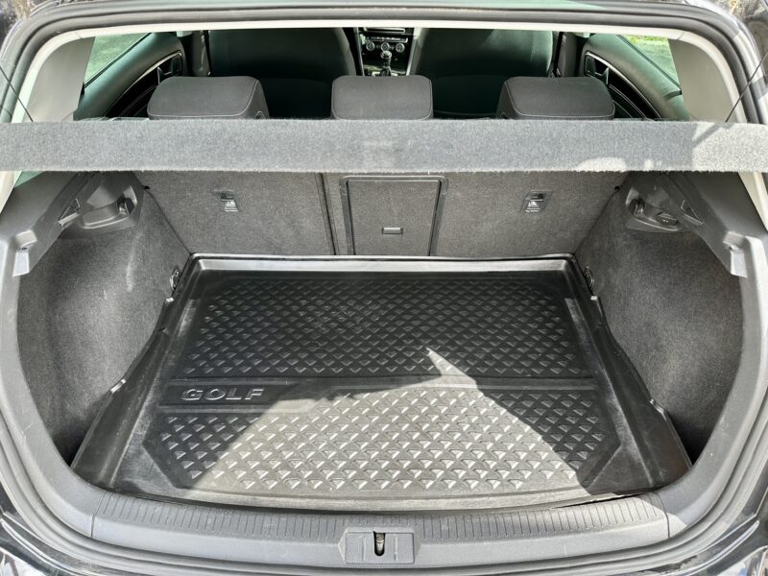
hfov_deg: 71.6
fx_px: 532
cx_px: 384
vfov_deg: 56.8
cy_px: 288
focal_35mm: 24
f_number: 1.78
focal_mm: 6.86
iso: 80
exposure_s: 1/147
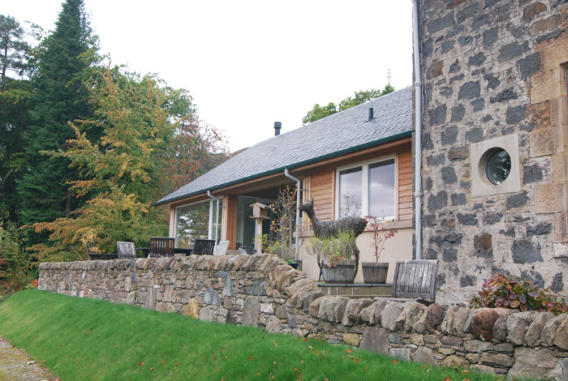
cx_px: 284
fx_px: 569
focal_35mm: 36
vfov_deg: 37.0
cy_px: 190
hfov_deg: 53.0
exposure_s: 1/60
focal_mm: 24
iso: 200
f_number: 8
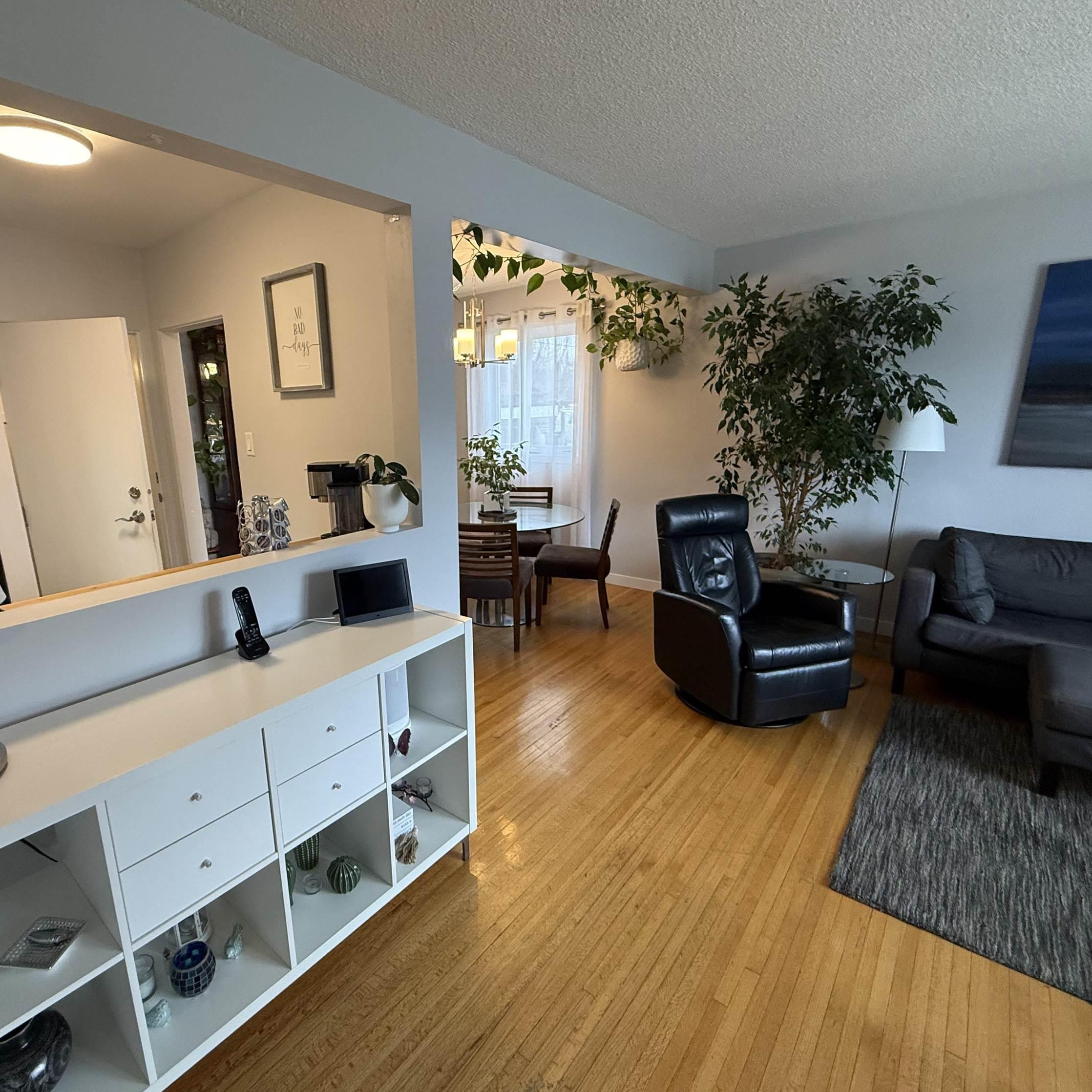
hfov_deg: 83.2
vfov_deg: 84.0
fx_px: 607
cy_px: 551
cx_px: 450
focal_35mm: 17
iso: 250
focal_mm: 2.22
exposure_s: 1/120
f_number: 2.2
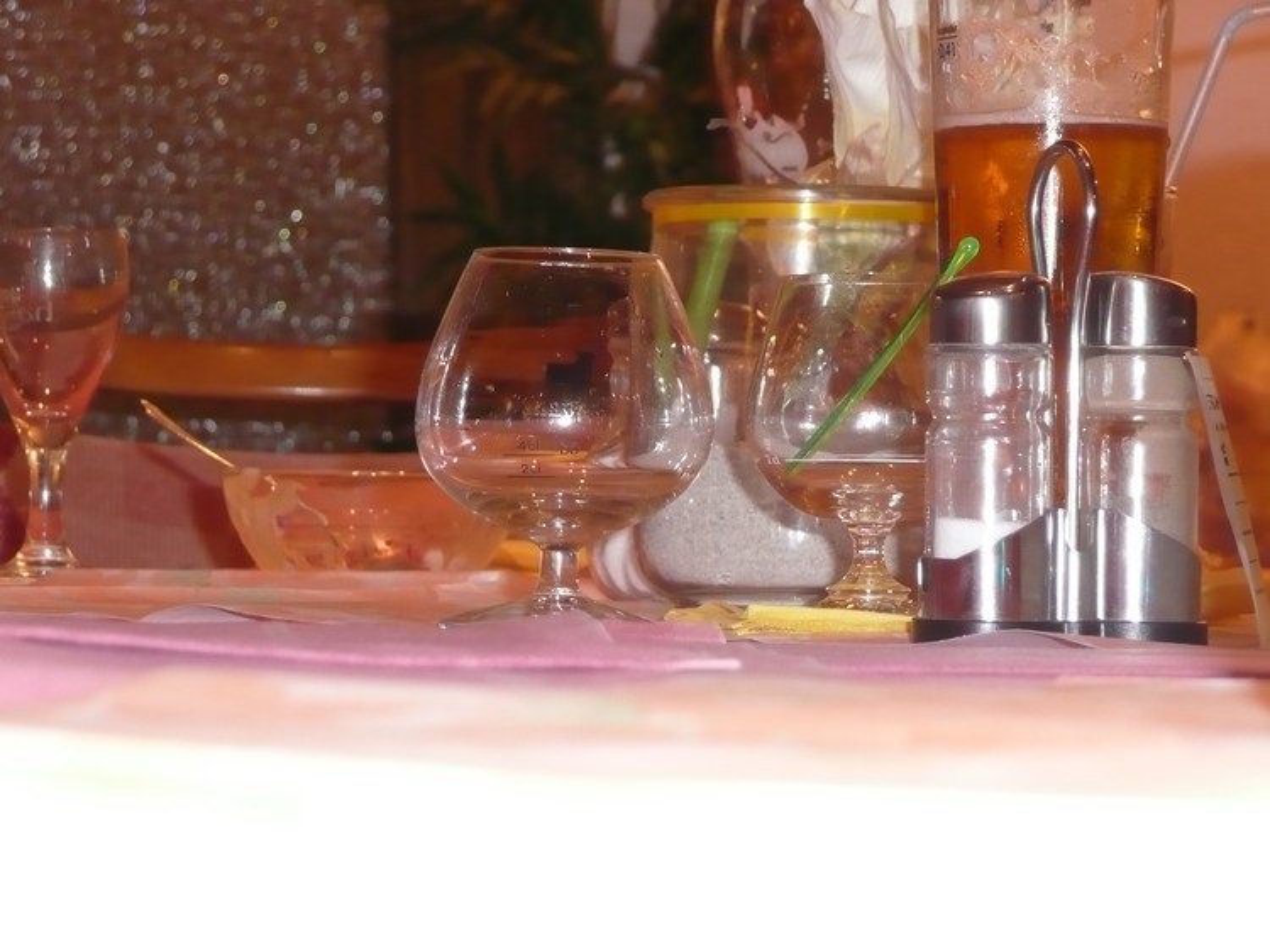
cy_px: 476
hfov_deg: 13.4
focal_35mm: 147
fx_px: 5391
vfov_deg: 10.1
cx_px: 635
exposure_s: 1/8
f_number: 4.8
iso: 320
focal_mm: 24.2
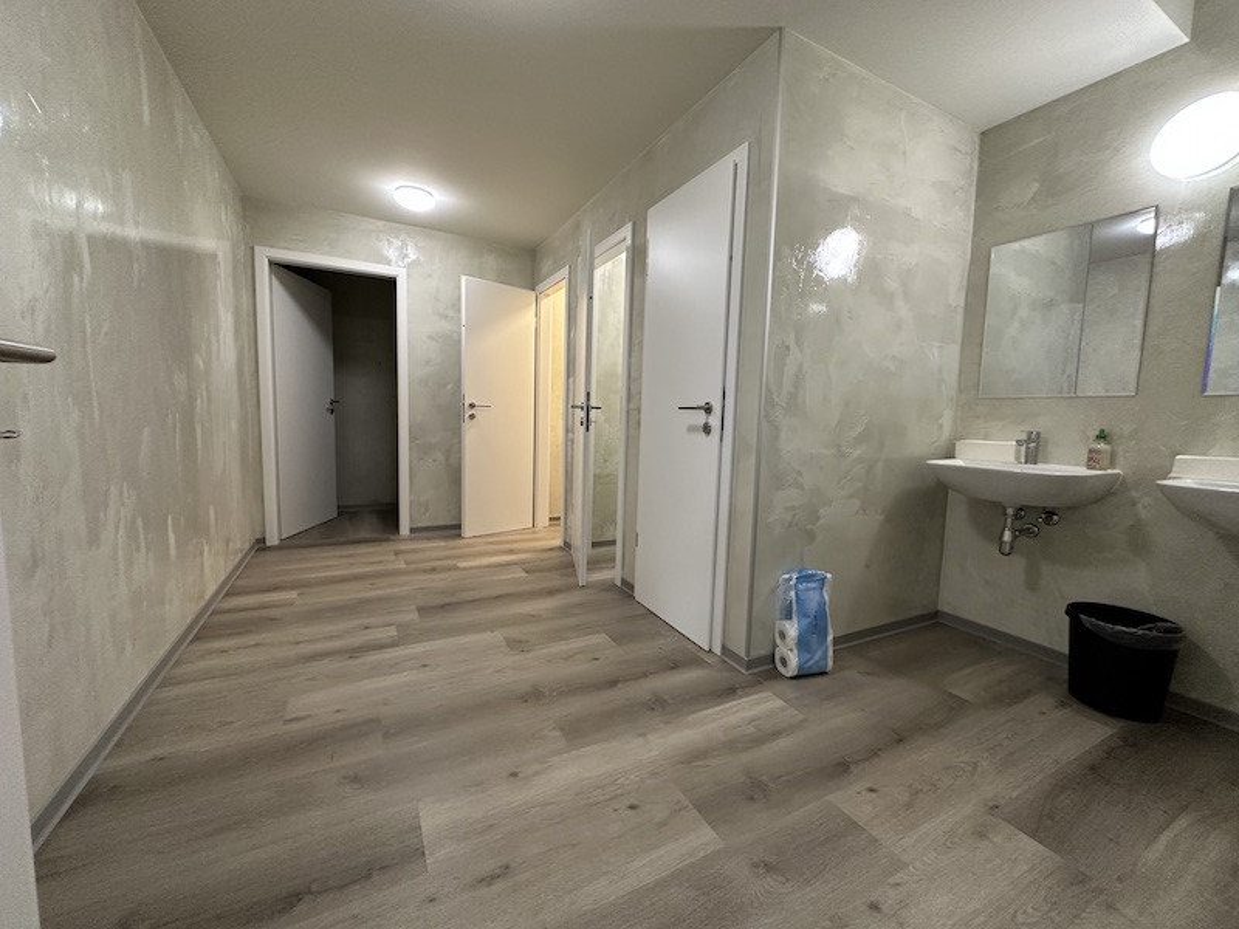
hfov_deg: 102.1
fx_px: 501
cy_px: 464
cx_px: 620
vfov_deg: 85.7
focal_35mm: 14
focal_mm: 2.22
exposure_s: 1/100
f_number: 2.2
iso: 250
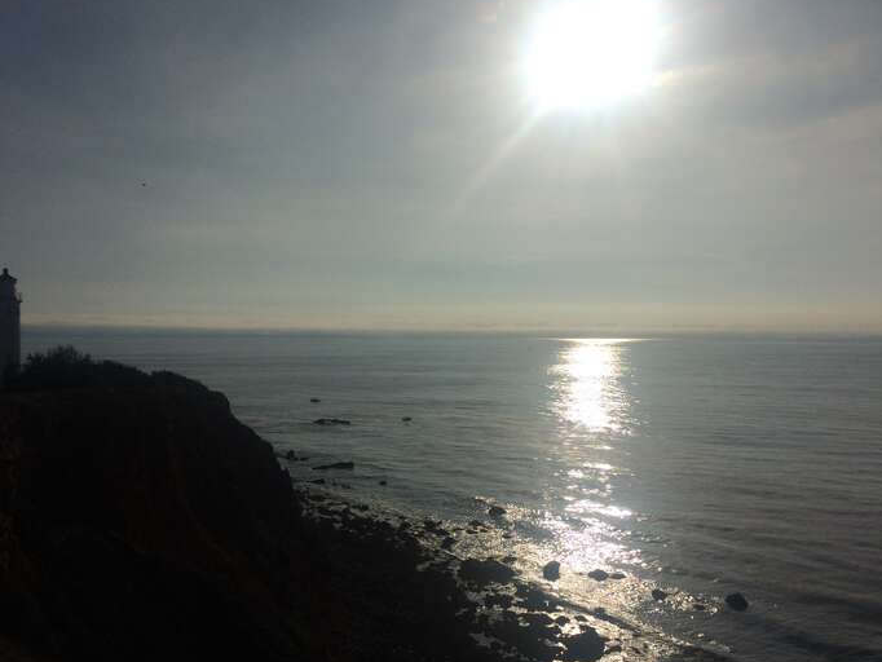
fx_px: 867
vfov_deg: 41.7
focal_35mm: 34
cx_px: 393
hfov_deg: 53.8
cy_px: 380
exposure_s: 1/41667
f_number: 2.2
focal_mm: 4.15
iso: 40
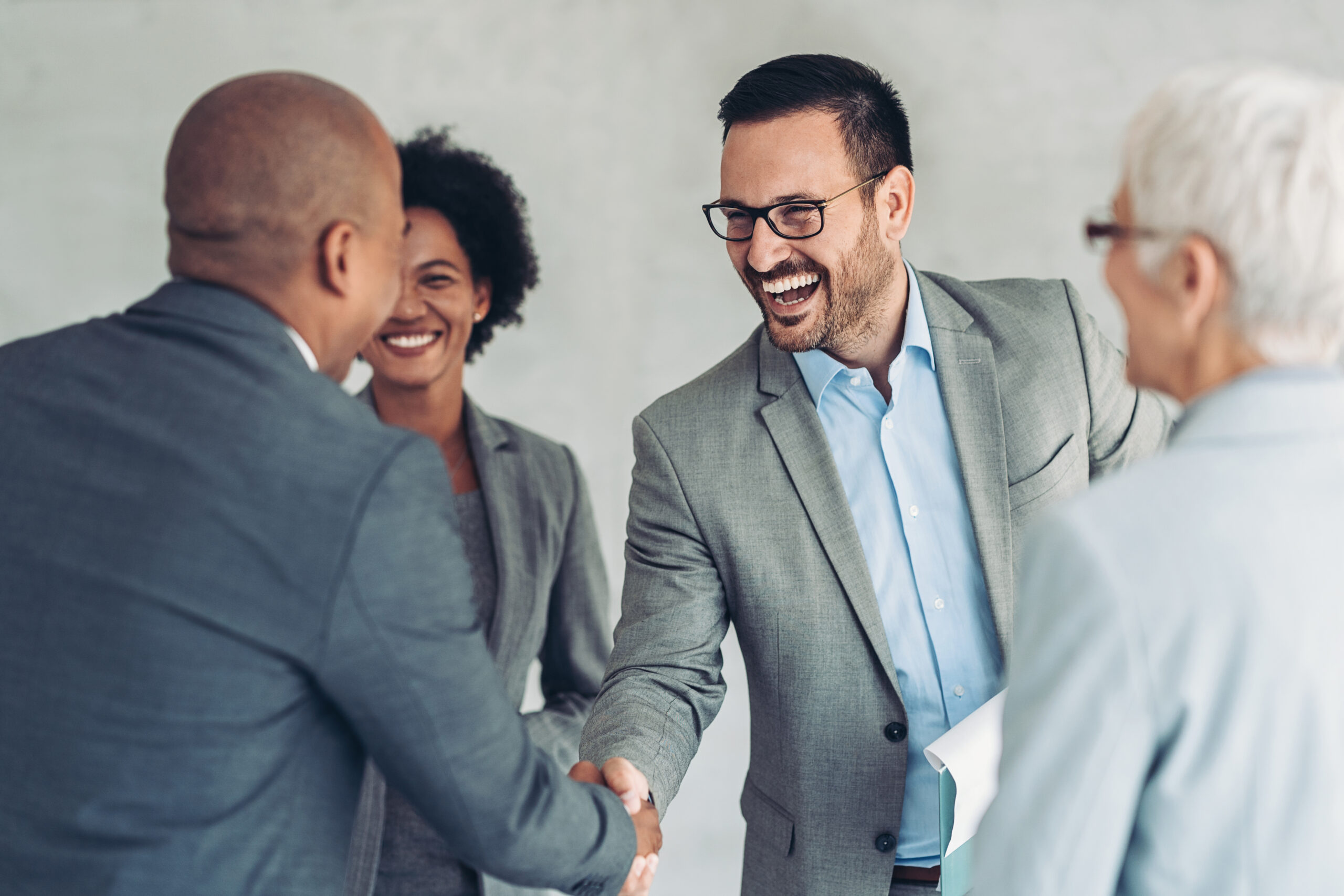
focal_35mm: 85
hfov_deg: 23.9
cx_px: 672
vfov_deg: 16.1
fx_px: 3173
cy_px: 448
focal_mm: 85
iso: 400
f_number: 2
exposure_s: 1/640
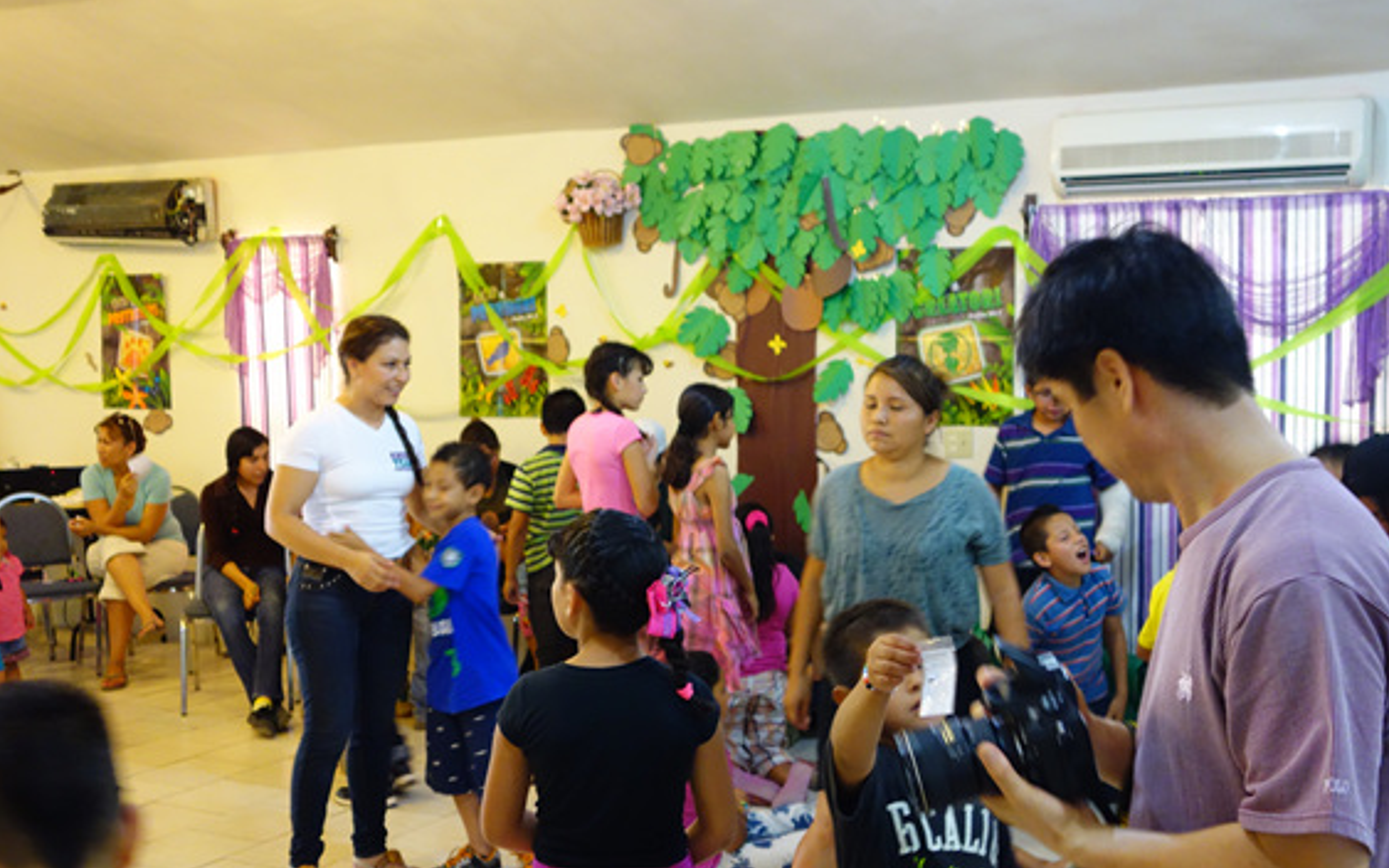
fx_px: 1666
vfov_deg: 29.2
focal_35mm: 44
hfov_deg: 45.3
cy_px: 467
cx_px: 728
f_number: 2.8
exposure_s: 1/40
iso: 1000
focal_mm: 14.07
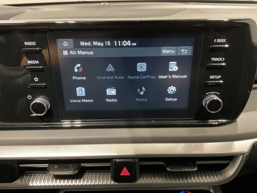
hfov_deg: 61.7
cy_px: 96
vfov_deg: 48.2
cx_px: 128
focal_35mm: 29
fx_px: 215
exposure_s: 1/25
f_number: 1.8
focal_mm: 3
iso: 320
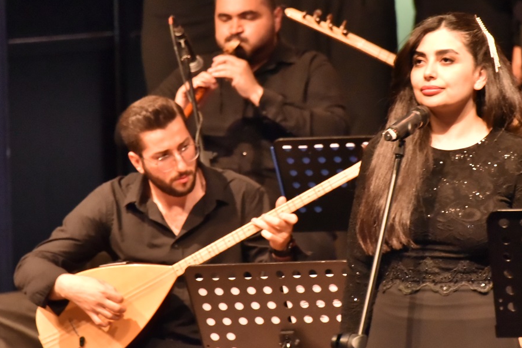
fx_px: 7351
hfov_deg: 4.1
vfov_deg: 2.7
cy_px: 178
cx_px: 322
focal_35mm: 507
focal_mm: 300
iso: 8000
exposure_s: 1/160
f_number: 7.1
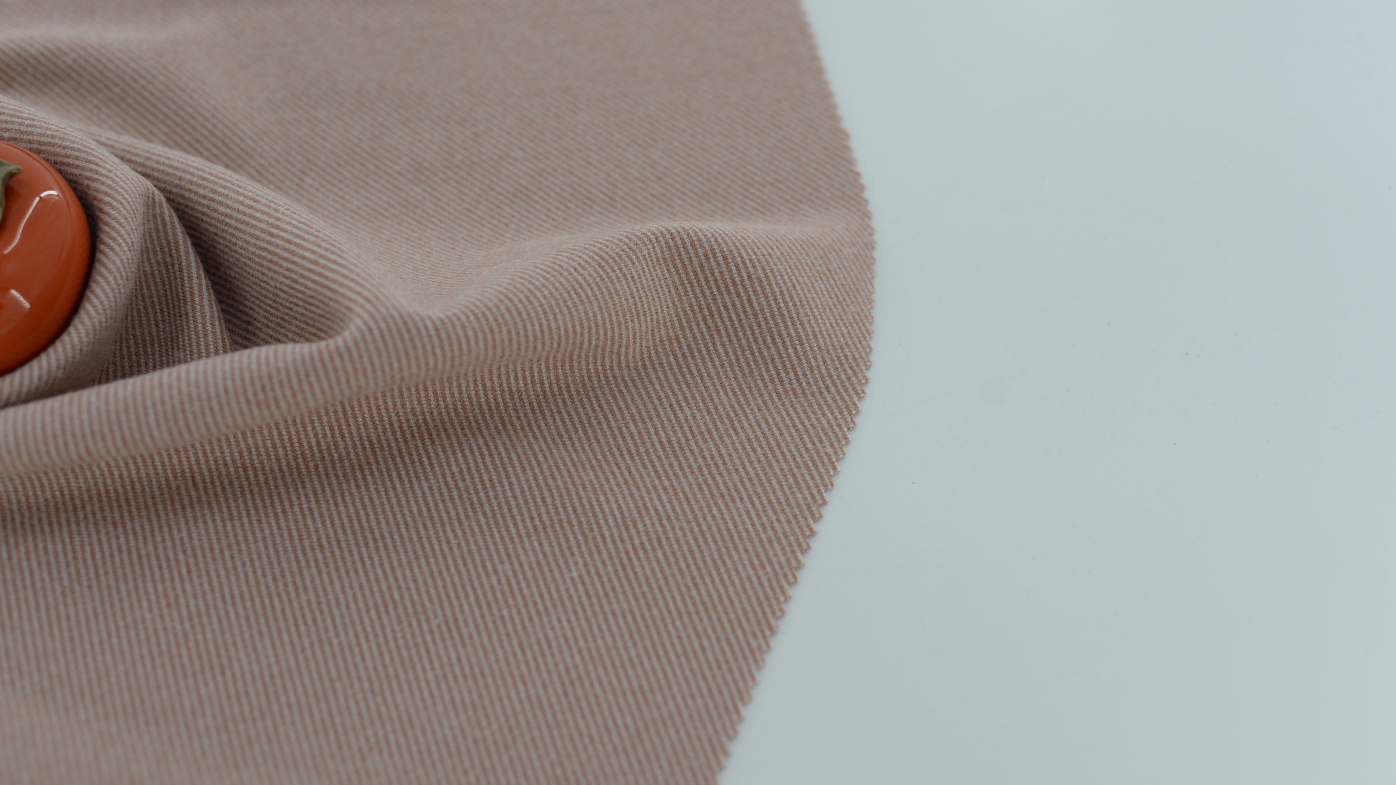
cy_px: 355
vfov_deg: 22.6
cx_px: 692
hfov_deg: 39.2
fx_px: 1962
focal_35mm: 53
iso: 100
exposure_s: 1/320
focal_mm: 50
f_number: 3.5
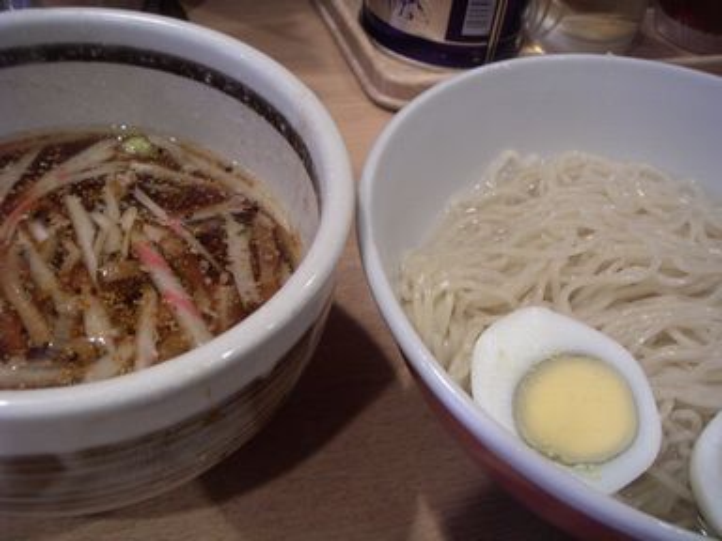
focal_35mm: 38
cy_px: 270
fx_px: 793
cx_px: 361
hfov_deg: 49.0
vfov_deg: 37.7
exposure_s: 1/10
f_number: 2.8
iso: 100
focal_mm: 6
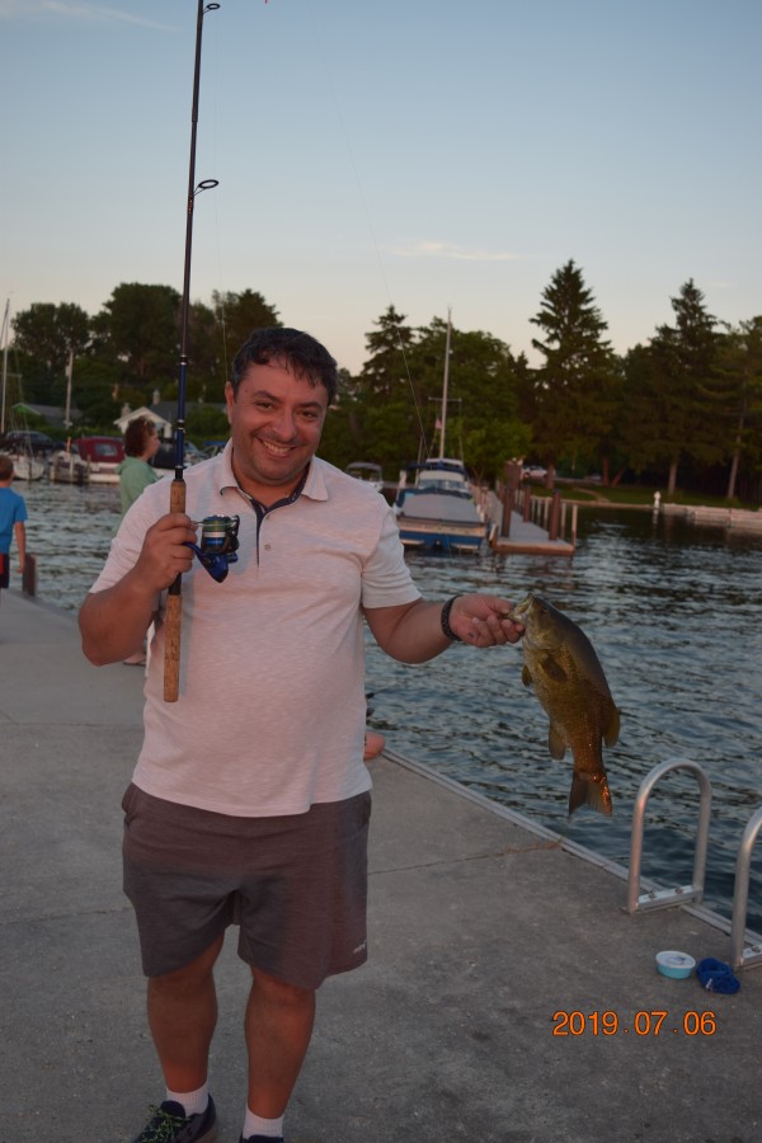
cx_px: 381
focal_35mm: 36
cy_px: 572
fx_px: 1143
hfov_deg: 36.9
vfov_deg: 53.1
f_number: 4
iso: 200
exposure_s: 1/200
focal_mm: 24
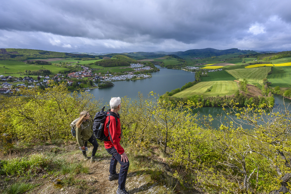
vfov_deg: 73.6
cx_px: 155
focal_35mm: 16
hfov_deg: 96.6
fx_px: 129
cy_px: 94
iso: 200
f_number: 8
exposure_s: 1/400
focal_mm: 14
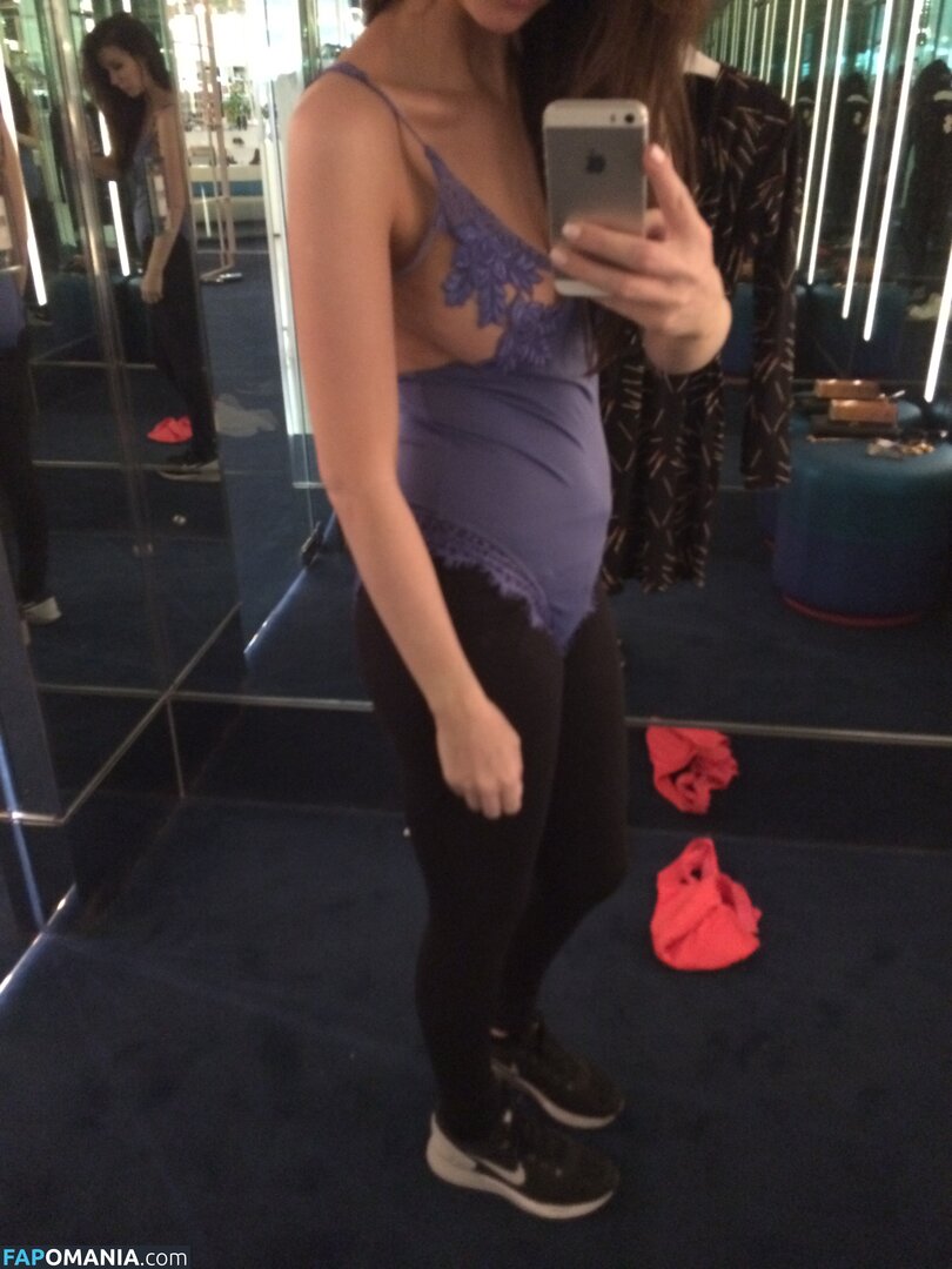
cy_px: 634
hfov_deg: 48.2
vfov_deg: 61.7
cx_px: 476
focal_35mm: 29
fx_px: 1063
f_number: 2.2
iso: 500
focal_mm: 4.15
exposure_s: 1/15
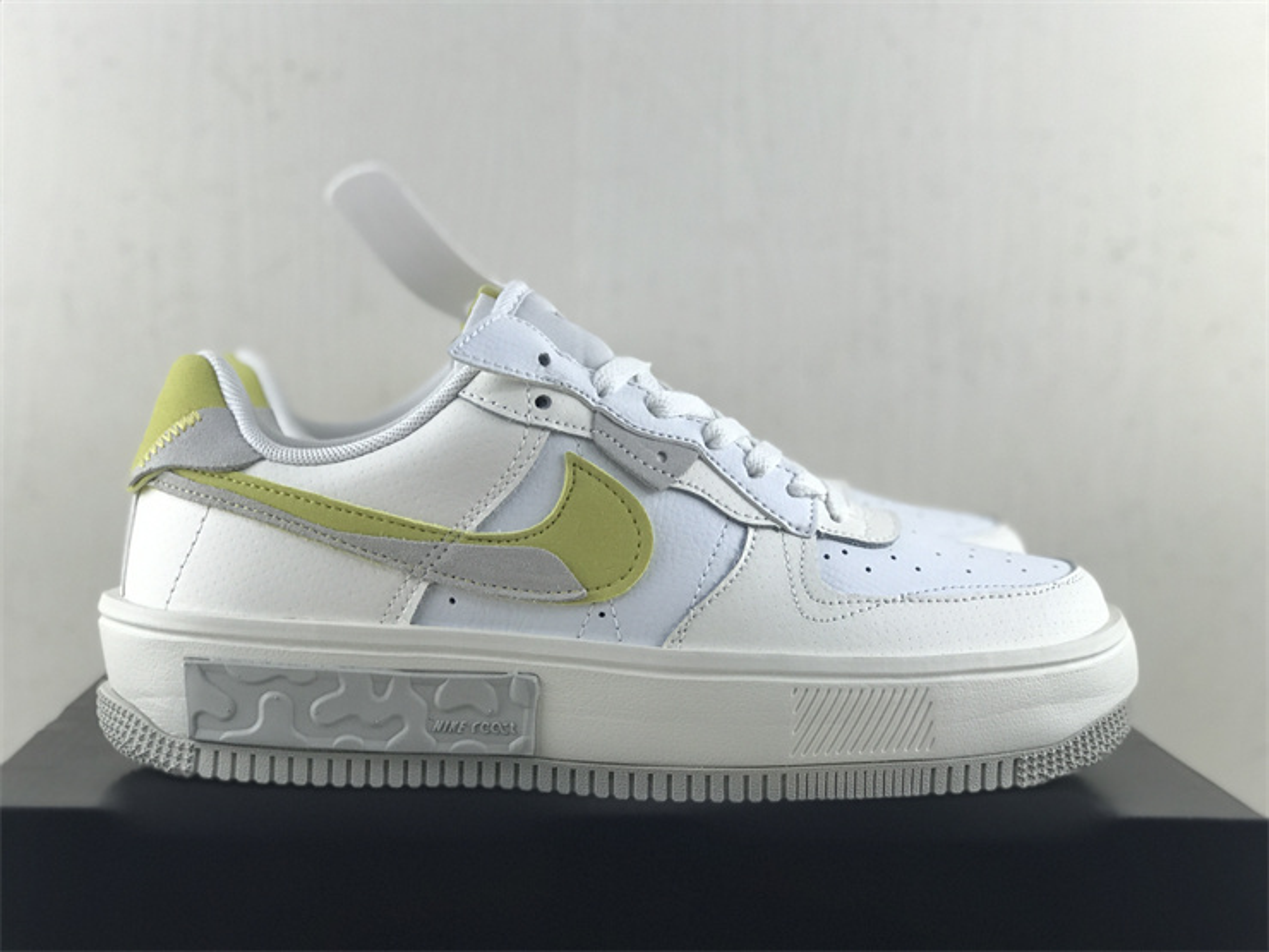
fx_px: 2090
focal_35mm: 57
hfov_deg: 33.8
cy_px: 476
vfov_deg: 25.7
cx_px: 634
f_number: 2.8
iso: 80
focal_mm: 6.6
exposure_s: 1/99
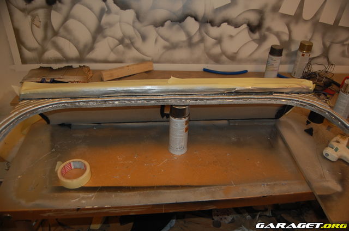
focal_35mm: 28
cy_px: 116
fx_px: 276
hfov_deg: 64.7
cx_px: 174
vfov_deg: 45.5
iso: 400
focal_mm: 19
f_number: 3.5
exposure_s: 1/60
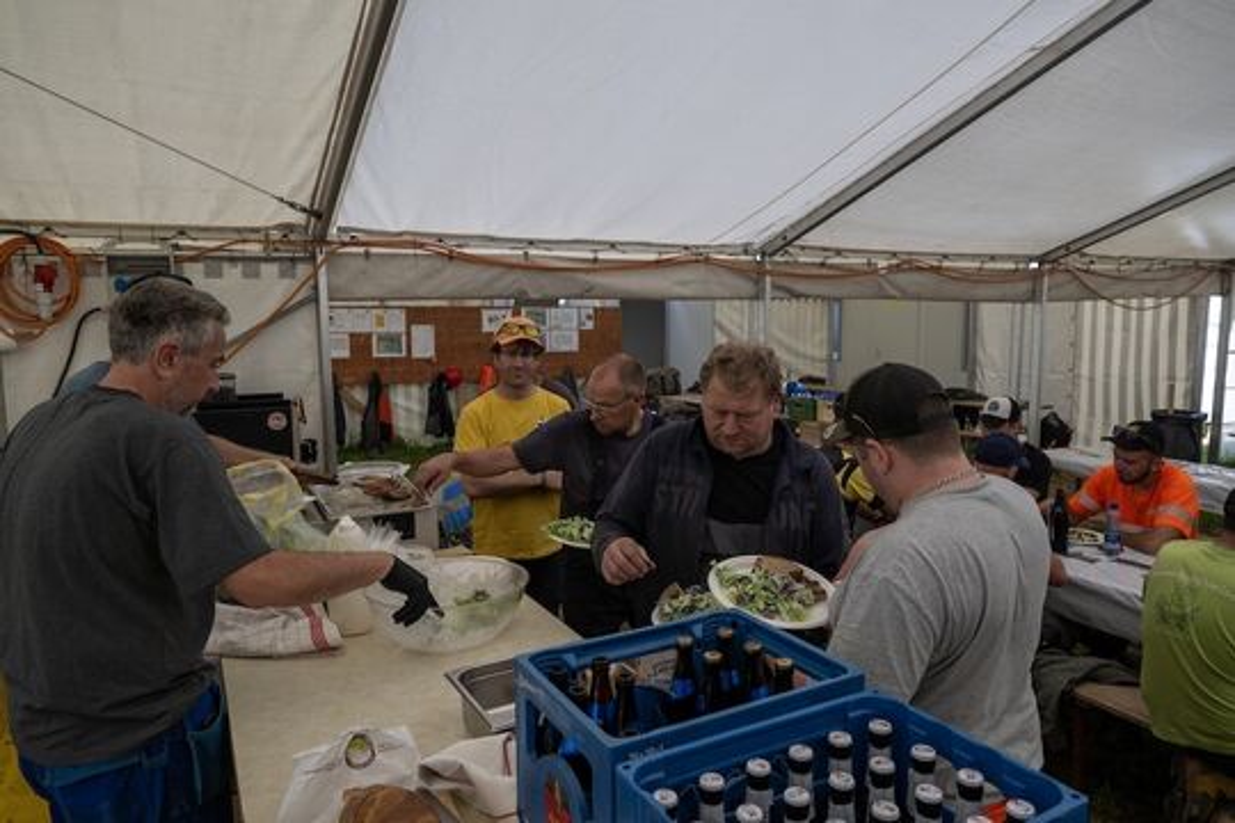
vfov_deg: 53.1
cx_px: 618
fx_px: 823
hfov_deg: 73.7
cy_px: 412
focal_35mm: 24
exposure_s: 1/400
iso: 200
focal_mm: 24
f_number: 5.6
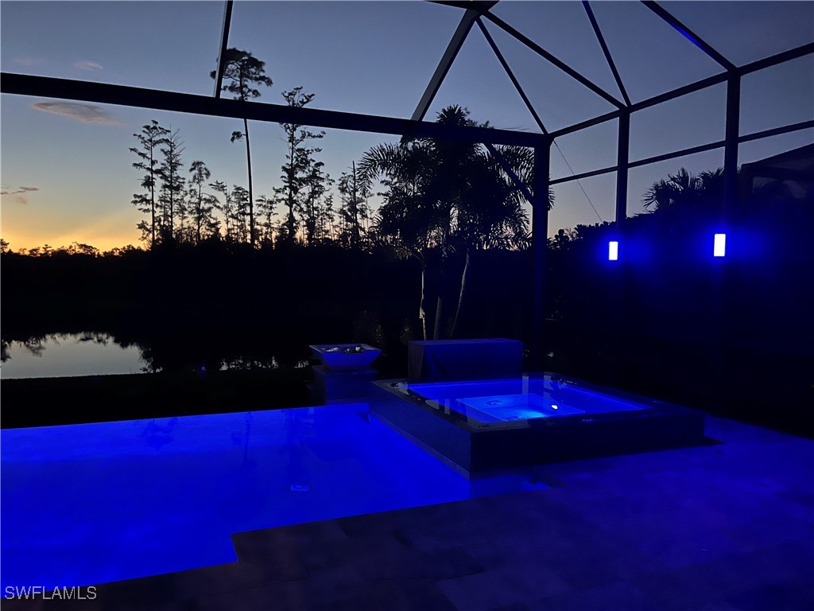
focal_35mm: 26
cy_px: 306
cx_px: 407
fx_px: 611
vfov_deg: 53.1
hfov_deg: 67.3
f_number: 1.6
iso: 640
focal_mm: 5.1
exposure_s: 1/14
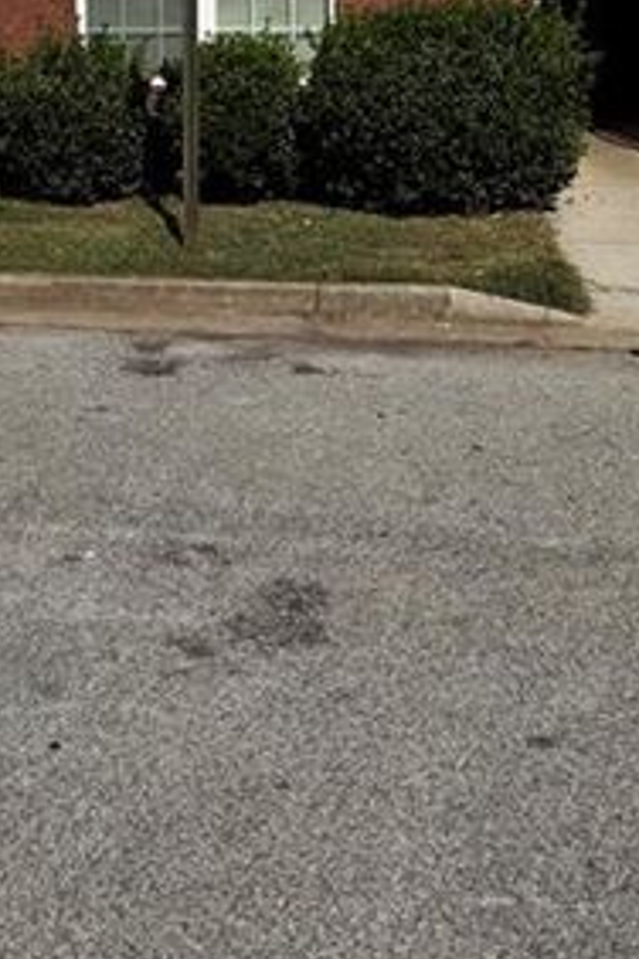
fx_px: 1571
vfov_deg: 32.0
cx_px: 85
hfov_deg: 22.5
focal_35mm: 59
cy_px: 70
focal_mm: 6.76
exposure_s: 1/9009
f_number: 1.78
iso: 80
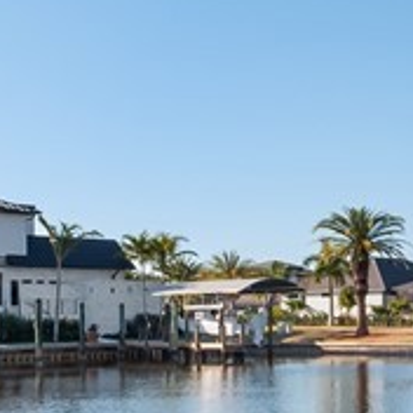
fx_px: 972
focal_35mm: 72
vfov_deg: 23.6
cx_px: 462
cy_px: 343
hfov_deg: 22.5
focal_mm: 7
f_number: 7.1
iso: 200
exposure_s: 1/400
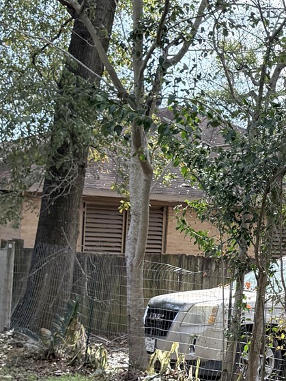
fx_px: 970
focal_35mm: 88
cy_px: 239
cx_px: 419
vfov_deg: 22.2
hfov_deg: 15.6
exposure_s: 1/1901
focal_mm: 6.76
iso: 100
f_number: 1.78
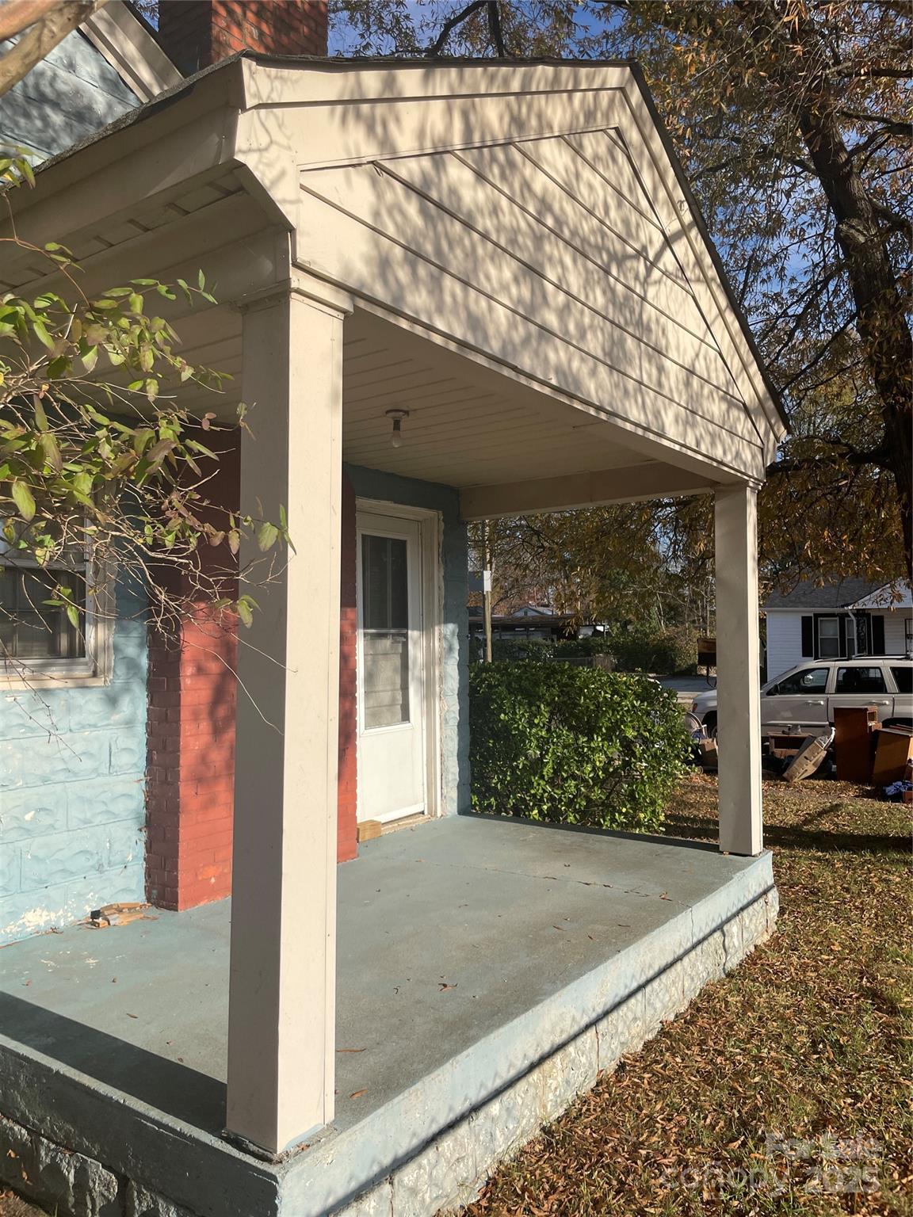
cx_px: 456
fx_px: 914
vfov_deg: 67.3
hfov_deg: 53.1
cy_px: 608
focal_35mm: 26
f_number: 1.6
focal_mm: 4.2
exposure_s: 1/4000
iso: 32
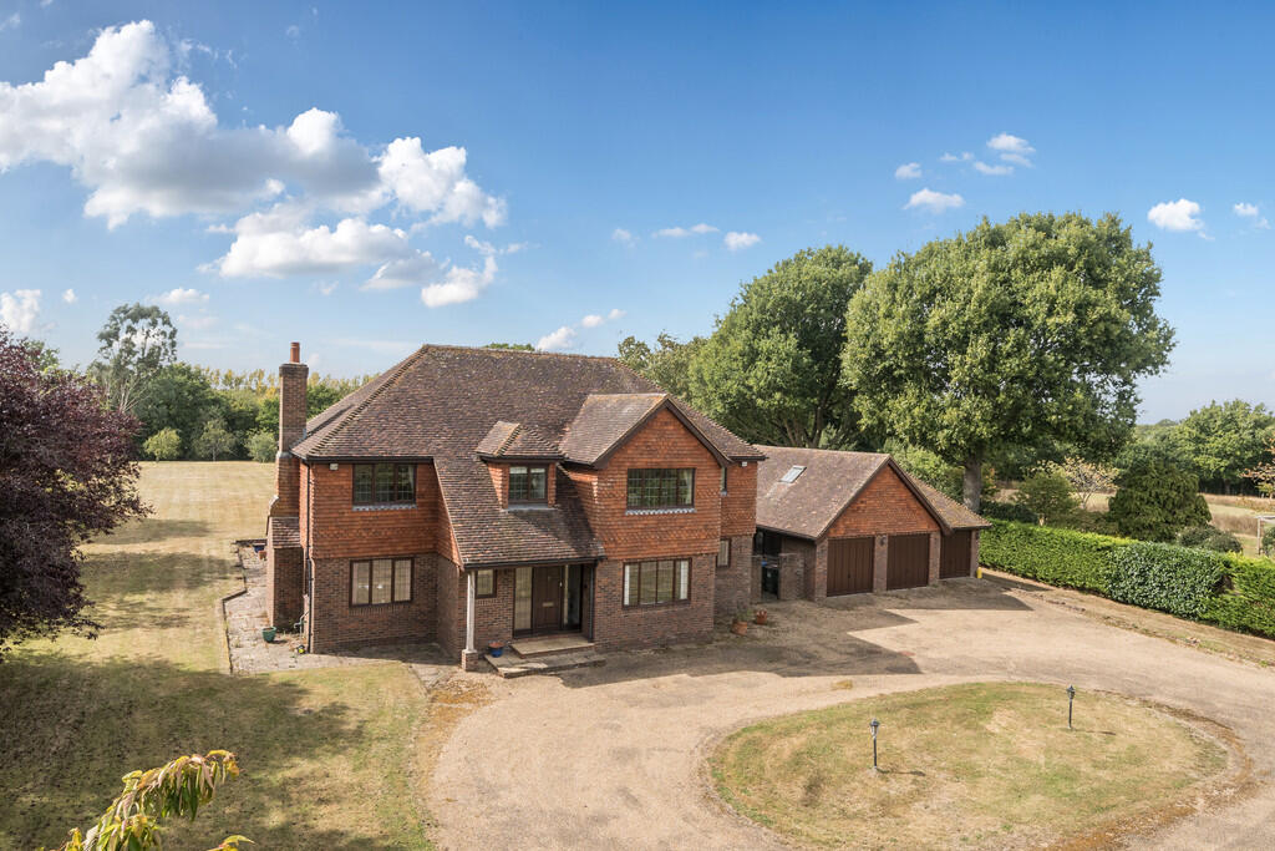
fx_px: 779
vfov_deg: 57.2
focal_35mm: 22
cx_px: 638
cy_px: 426
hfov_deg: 78.6
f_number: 8
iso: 200
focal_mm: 15
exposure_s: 1/400
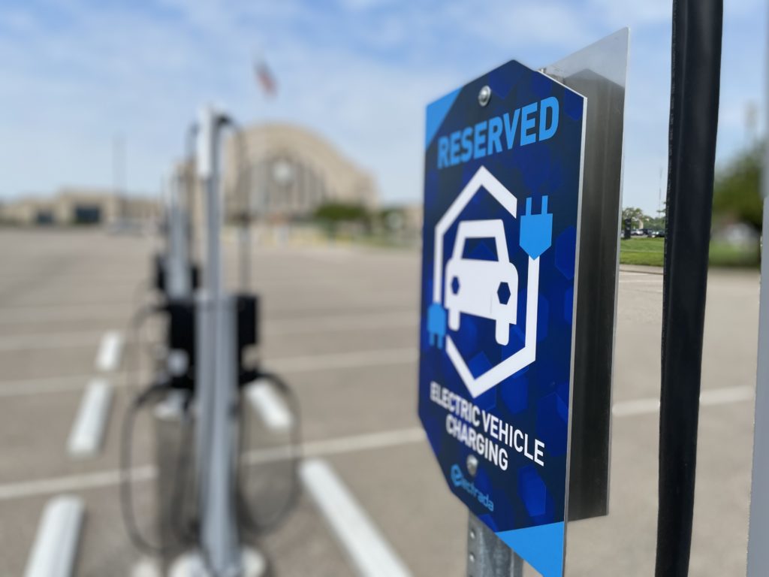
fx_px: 578
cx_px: 384
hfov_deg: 67.3
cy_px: 288
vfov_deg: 53.1
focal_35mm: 26
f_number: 1.6
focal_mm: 4.2
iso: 50
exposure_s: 1/4651
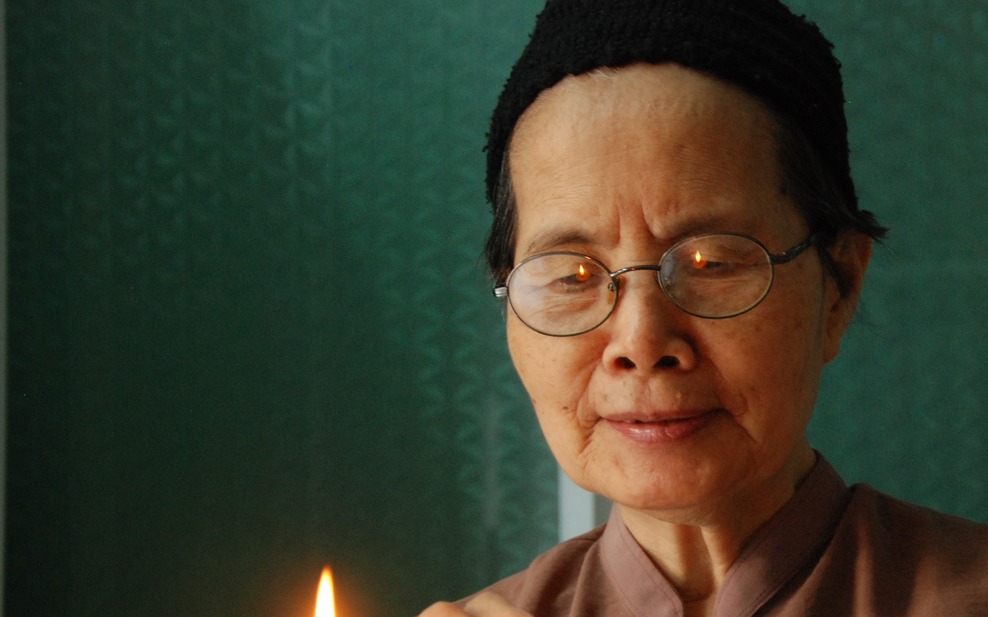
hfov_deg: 18.8
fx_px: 2957
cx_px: 746
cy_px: 463
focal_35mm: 110
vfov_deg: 11.9
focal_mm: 45
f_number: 4.8
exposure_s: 1/20
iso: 640
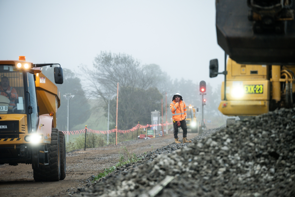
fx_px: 1639
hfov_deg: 10.3
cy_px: 98
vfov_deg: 6.9
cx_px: 148
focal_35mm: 200
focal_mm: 200
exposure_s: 1/250
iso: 1250
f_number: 3.5
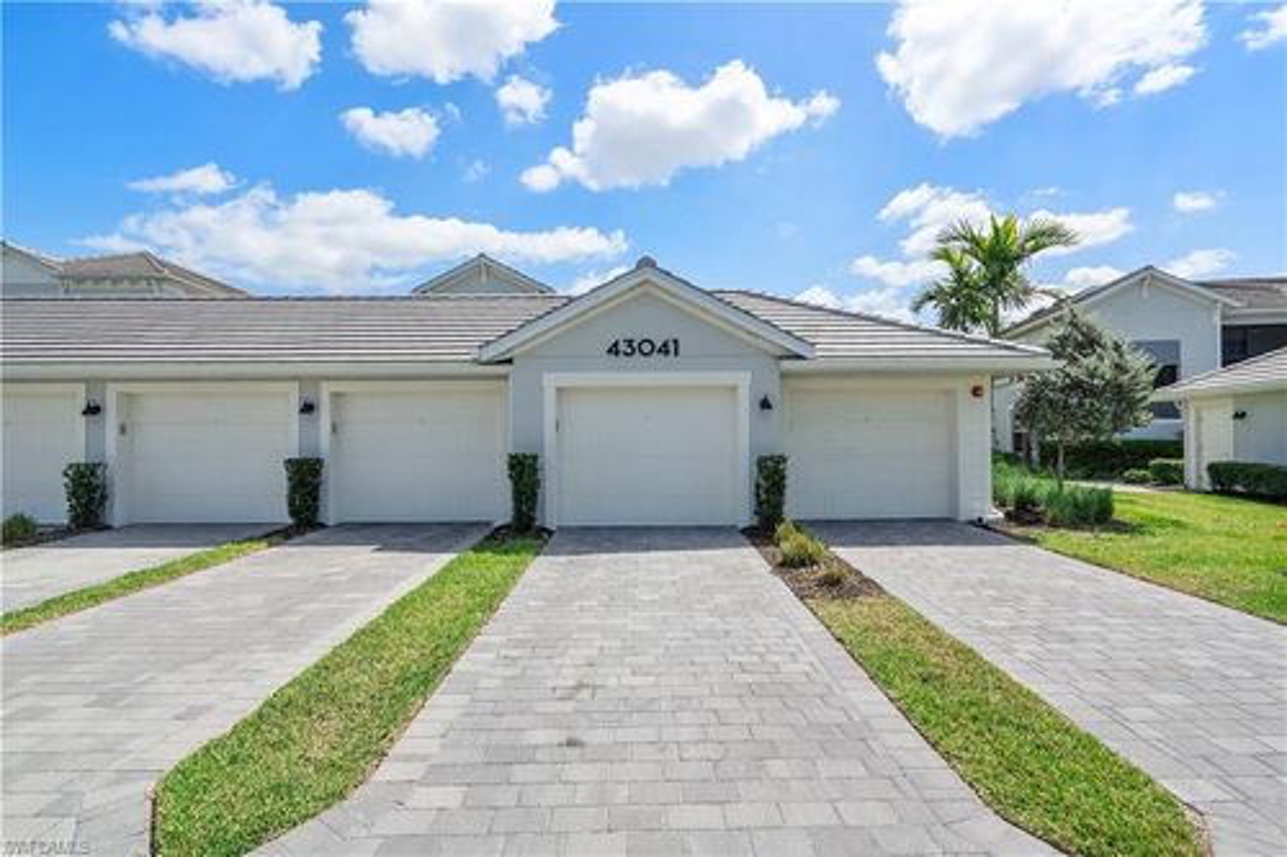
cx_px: 644
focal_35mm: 16
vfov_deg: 73.7
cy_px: 428
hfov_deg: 96.8
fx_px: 572
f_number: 9.5
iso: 160
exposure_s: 1/750
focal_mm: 16
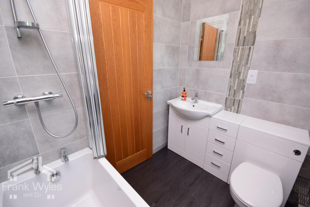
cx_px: 155
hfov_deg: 100.4
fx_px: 129
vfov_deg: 77.3
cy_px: 104
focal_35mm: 15
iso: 400
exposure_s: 1/60
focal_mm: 10
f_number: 9
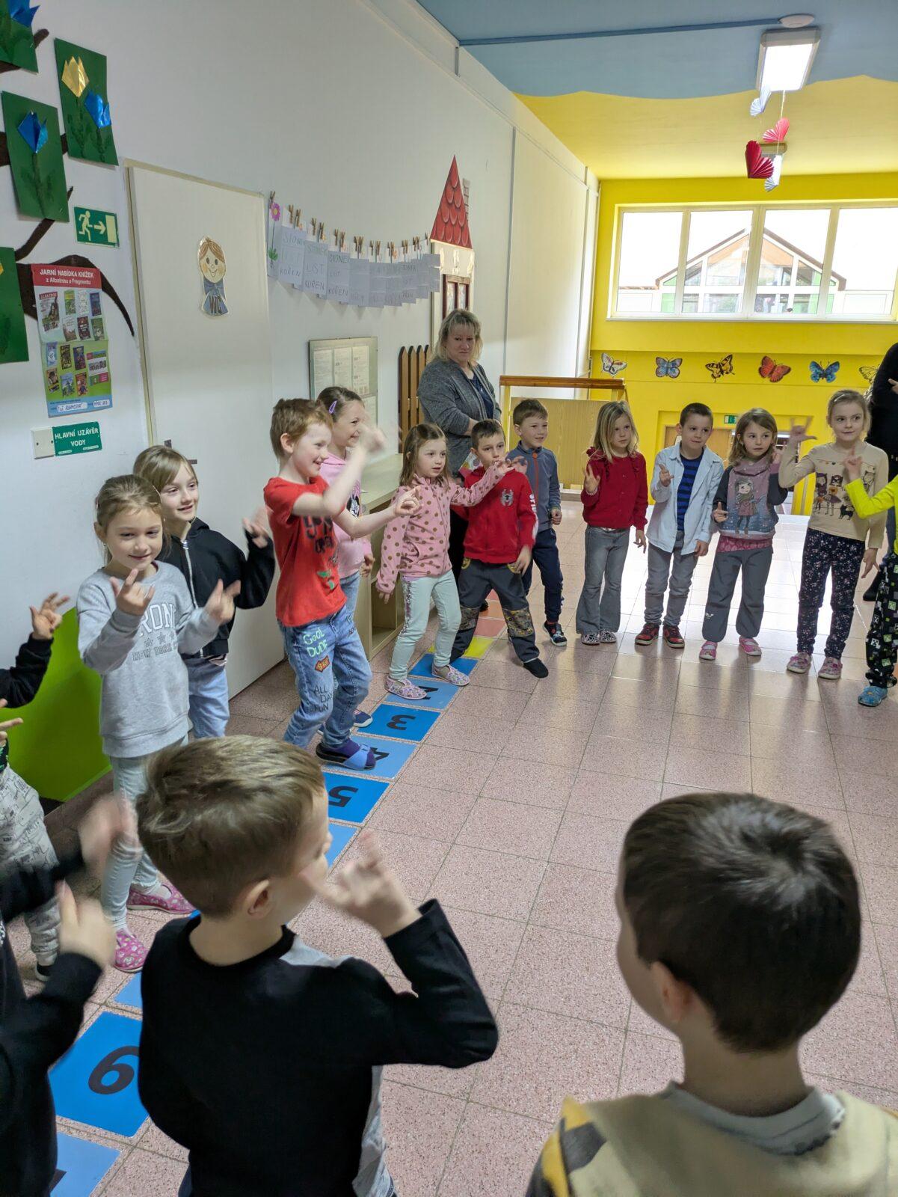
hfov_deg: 54.9
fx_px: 864
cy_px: 598
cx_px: 449
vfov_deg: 69.4
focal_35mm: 25
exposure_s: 1/50
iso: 290
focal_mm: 5.43
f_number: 1.89
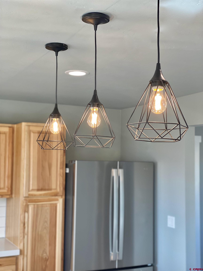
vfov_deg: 36.8
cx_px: 102
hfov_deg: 28.0
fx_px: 407
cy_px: 136
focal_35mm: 52
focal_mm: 6
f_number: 2
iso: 100
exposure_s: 1/120
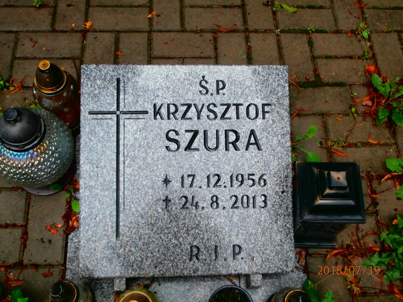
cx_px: 202
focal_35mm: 38
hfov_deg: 49.0
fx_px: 442
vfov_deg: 37.7
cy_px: 151
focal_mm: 6.67
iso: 200
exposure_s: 1/50
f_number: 3.9
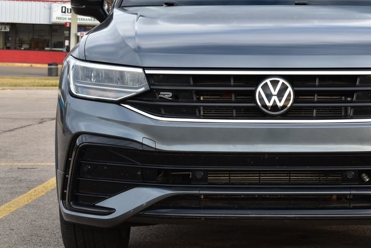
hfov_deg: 15.5
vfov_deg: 10.4
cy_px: 90
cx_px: 280
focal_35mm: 132
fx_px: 1359
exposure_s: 1/80
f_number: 8
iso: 400
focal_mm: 55
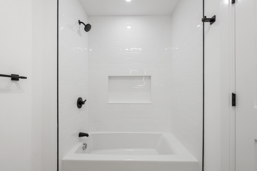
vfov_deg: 81.1
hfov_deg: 104.3
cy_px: 86
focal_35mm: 14
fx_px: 100
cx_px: 128
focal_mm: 14
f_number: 8
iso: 100
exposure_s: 1/6
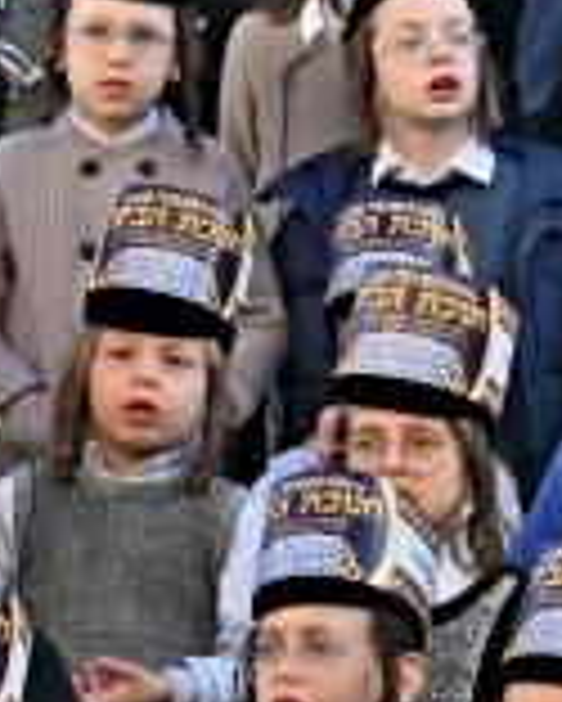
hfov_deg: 5.1
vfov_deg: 6.8
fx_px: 5878
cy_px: 466
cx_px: 1798
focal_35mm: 283
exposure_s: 1/200
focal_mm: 46
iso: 160
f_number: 9
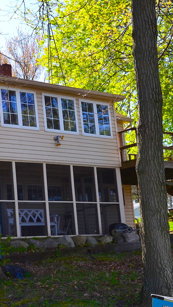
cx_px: 11
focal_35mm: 72
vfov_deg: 29.4
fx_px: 587
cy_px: 152
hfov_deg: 16.5
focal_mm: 30
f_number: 10
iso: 220
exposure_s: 1/250
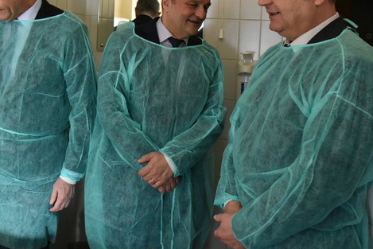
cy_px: 52
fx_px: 435
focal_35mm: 42
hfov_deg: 45.5
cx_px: 118
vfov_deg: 31.2
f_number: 4
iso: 5000
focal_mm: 24
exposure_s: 1/640
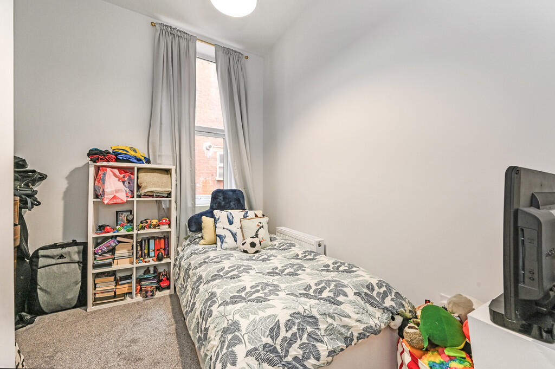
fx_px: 216
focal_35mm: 14
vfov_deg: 81.1
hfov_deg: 104.3
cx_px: 278
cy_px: 184
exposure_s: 1/5
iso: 400
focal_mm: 14
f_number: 9
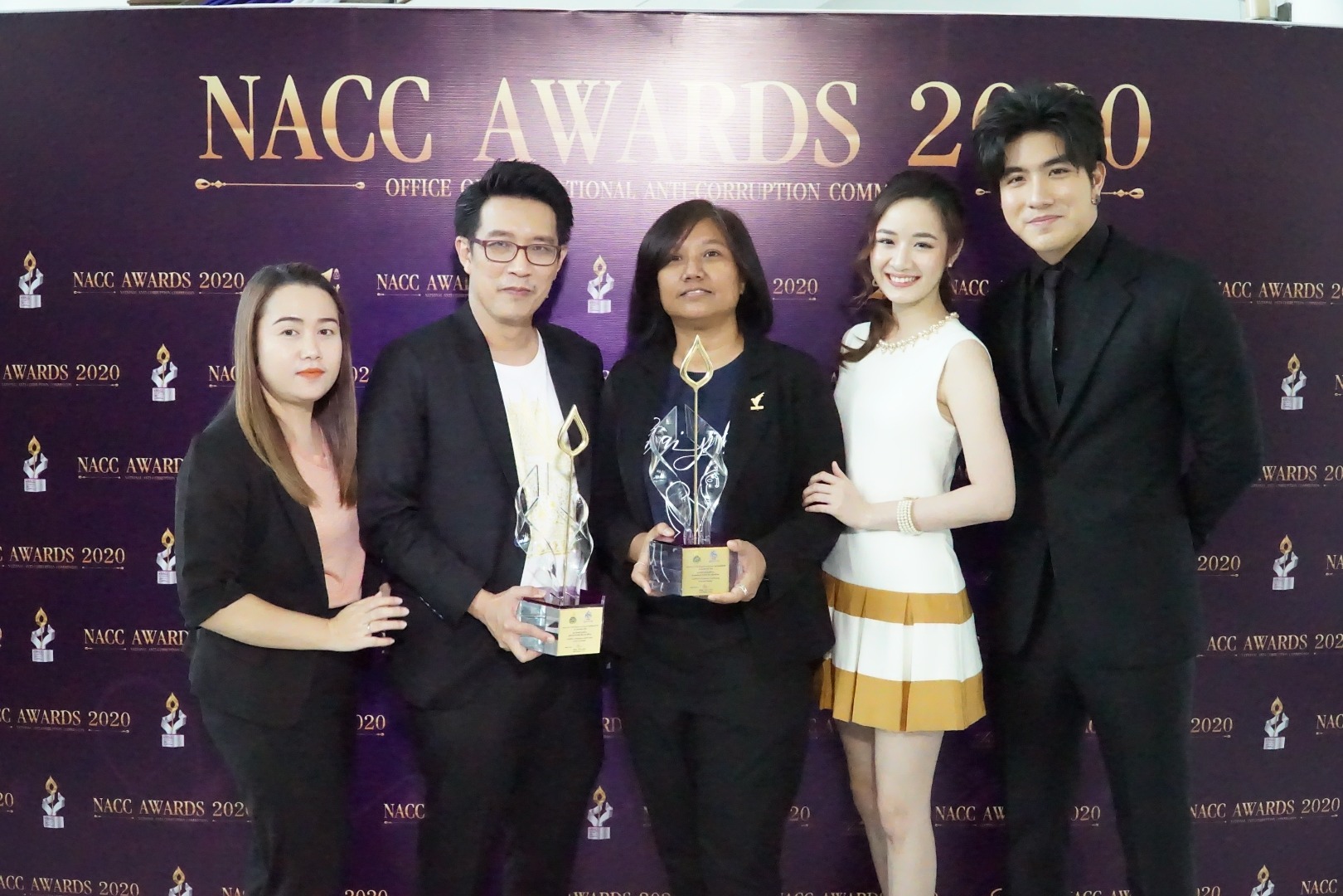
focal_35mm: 38
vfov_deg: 35.5
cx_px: 672
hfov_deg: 51.3
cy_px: 448
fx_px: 1399
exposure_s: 1/800
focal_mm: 25
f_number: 8
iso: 20000
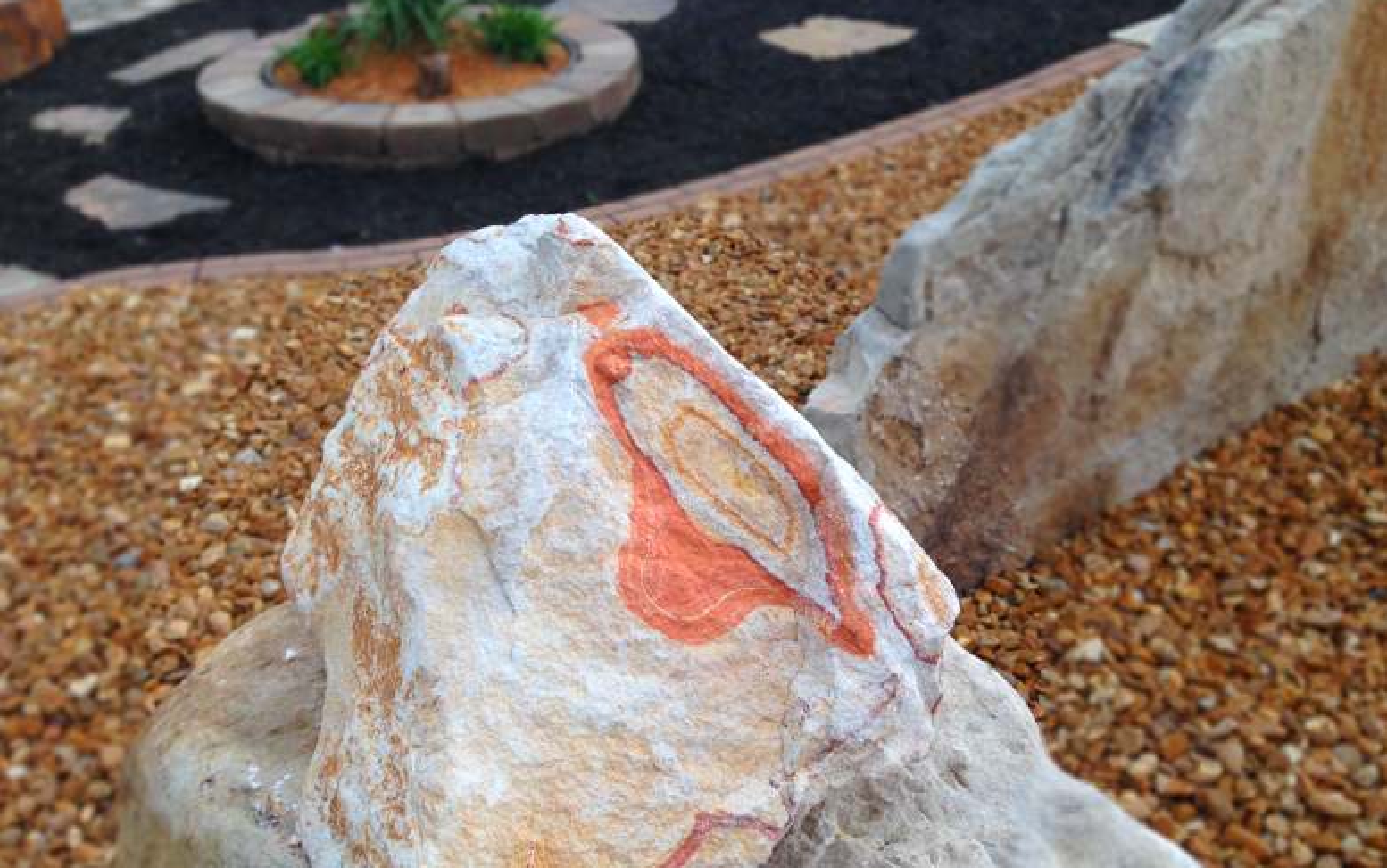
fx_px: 1361
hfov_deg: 54.0
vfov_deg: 35.2
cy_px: 518
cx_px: 712
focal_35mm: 36
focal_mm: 4.12
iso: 50
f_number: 2.4
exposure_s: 1/301
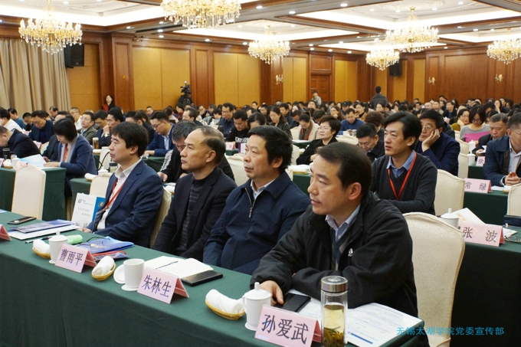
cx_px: 260
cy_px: 174
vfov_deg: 34.2
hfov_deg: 49.6
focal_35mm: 39
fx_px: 564
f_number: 4
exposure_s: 1/60
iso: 1600
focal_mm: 26
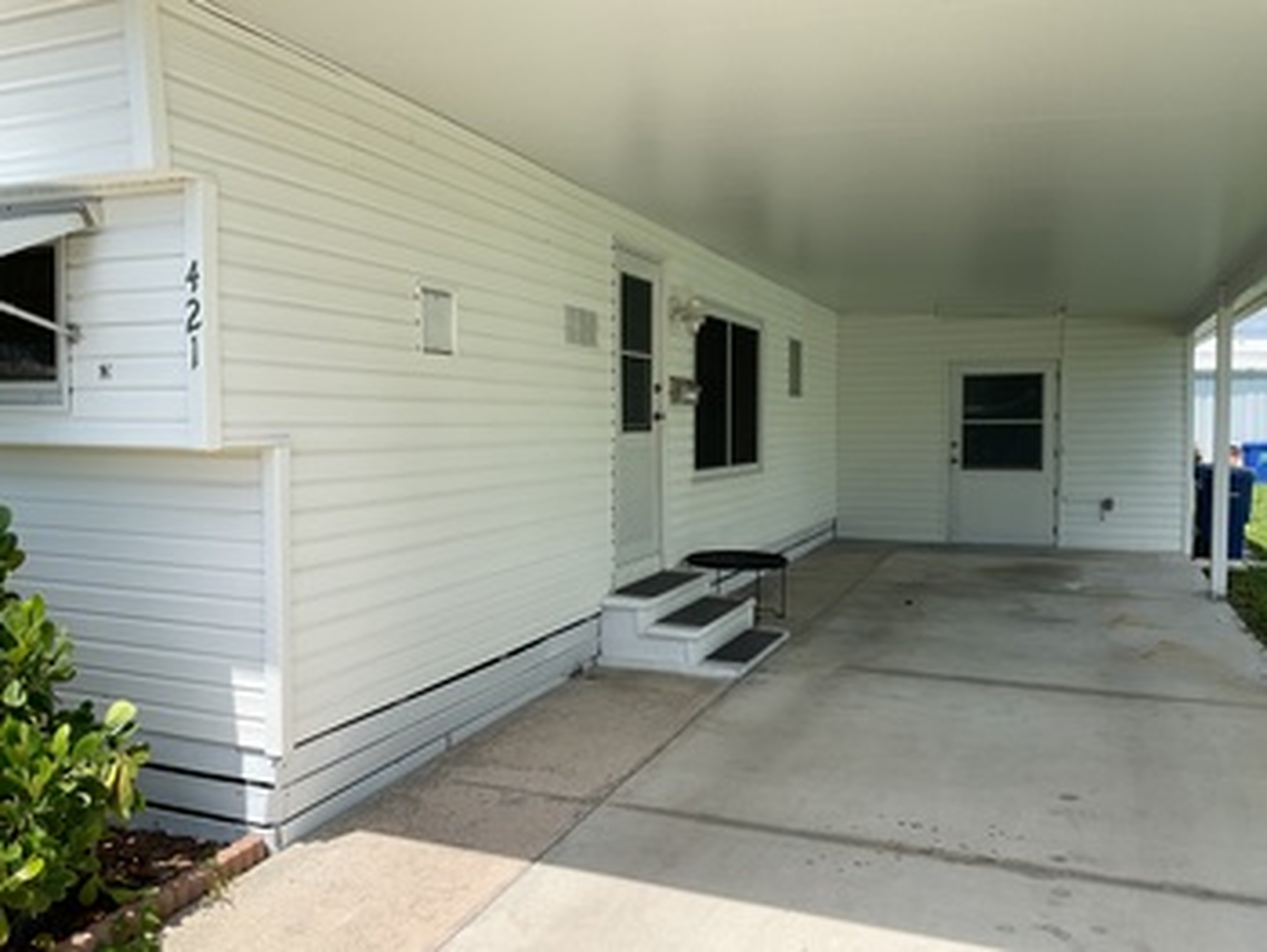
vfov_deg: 48.3
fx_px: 1062
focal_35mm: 29
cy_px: 476
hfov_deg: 61.6
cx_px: 634
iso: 16
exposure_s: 1/1730
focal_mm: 3
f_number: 1.8
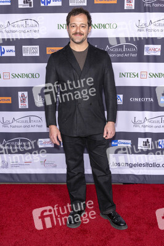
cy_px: 123
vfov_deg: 57.3
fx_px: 226
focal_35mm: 33
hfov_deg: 39.9
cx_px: 82
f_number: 5.6
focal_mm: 33
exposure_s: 1/200
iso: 800
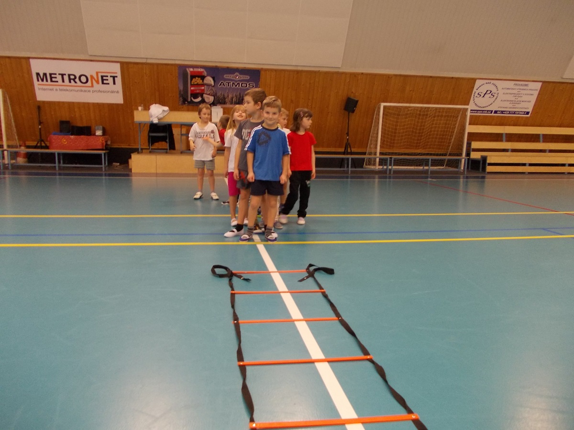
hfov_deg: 63.4
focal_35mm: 28
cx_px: 287
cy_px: 215
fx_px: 464
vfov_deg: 49.7
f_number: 2.7
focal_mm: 4
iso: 200
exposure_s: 1/25
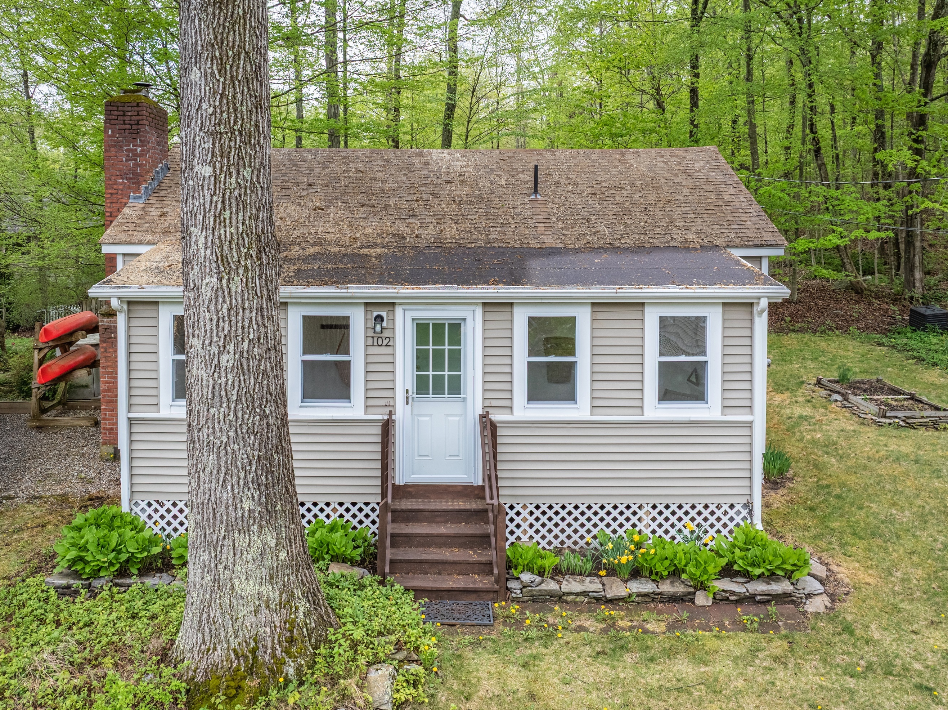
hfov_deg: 63.4
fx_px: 766
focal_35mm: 28
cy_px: 363
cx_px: 444
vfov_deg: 49.7
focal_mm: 12.29
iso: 100
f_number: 2.8
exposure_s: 1/4000
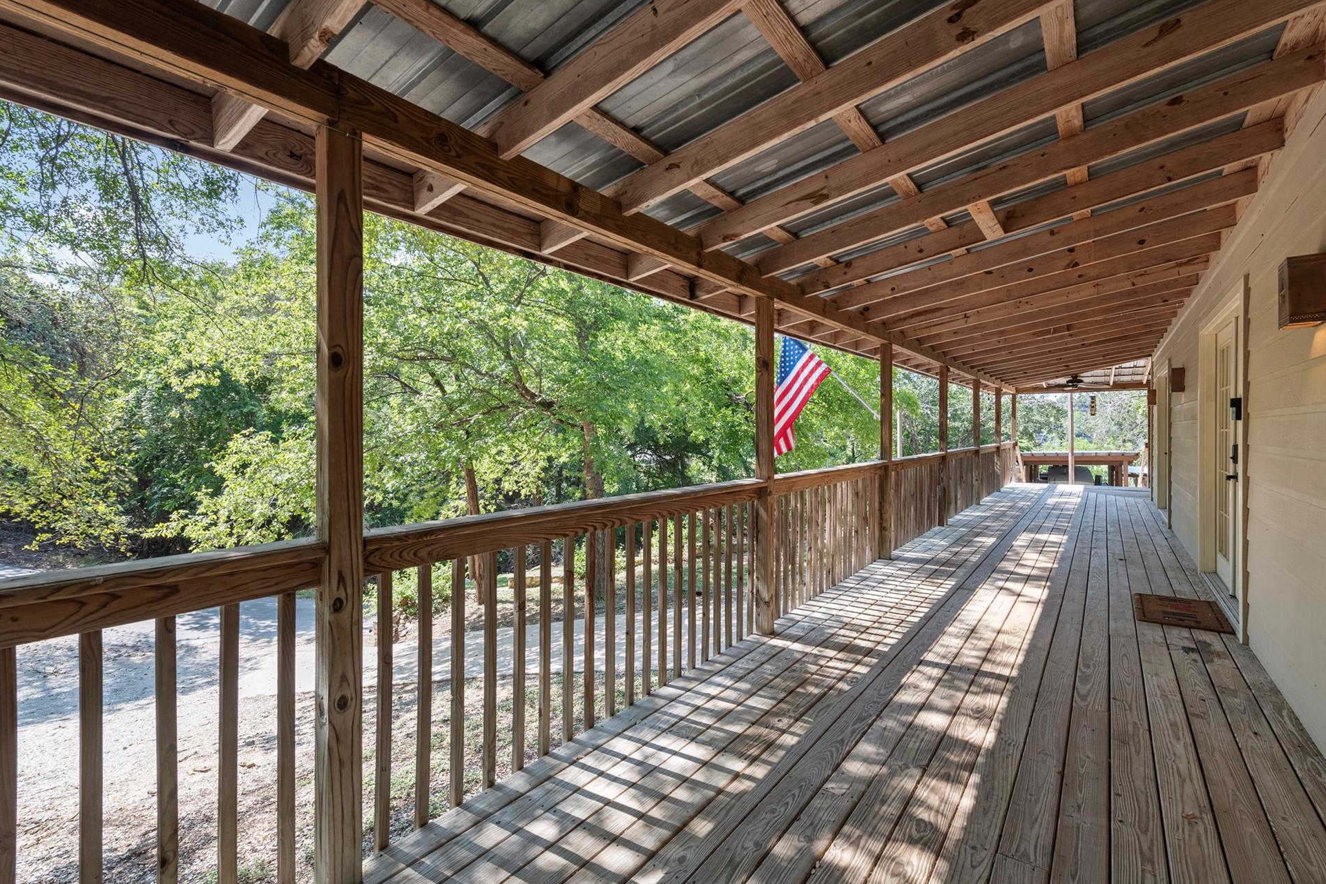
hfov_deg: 96.7
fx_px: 589
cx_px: 688
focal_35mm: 16
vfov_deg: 73.8
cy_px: 432
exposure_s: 1/50
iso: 400
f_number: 8
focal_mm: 15
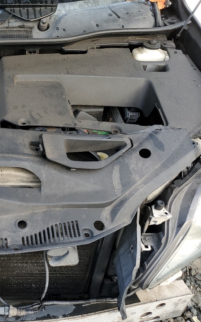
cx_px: -40
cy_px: 165
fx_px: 386
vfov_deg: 45.3
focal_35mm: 44
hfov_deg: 26.1
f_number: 1.5
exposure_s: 1/135
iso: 50
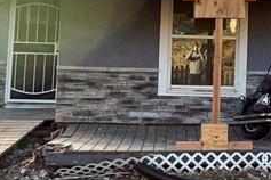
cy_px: 21
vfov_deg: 21.1
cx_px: 254
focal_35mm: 63
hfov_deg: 30.2
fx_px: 474
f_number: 2.2
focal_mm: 2.22
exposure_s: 1/122
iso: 20
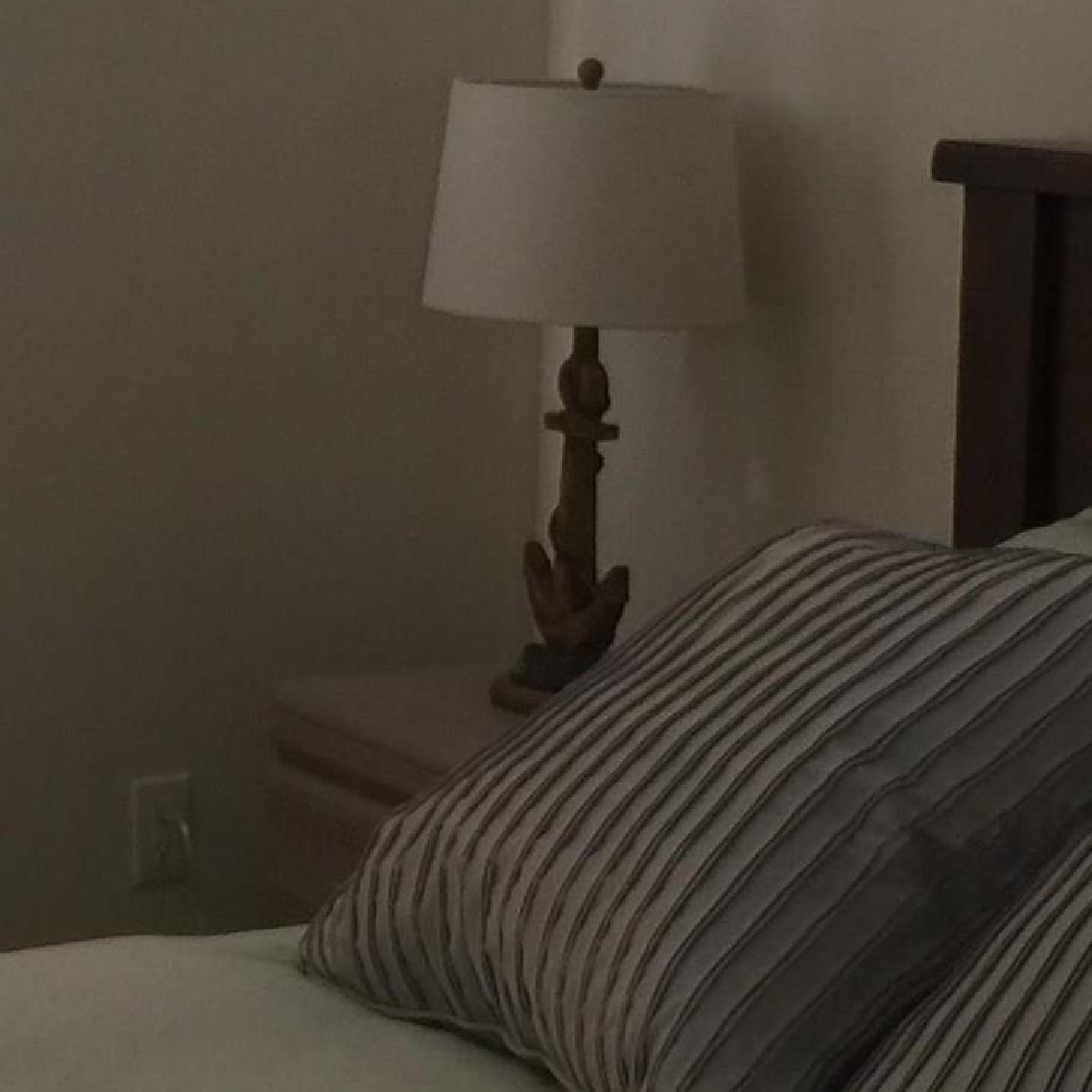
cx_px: 334
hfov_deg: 16.1
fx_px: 3855
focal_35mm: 108
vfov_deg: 16.0
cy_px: 150
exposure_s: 1/30
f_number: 2.2
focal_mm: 4.15
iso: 32
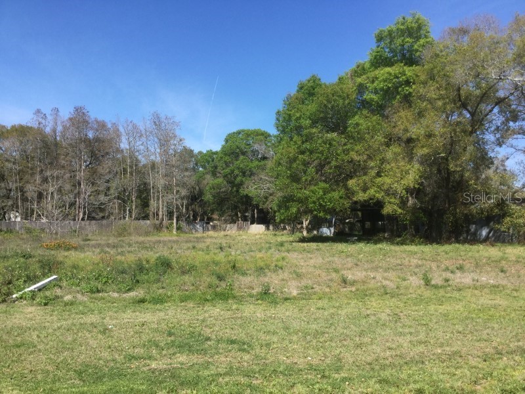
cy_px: 197
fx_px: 470
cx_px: 262
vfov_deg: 45.4
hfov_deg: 58.4
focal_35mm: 31
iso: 25
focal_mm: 3.3
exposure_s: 1/1006
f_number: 2.4
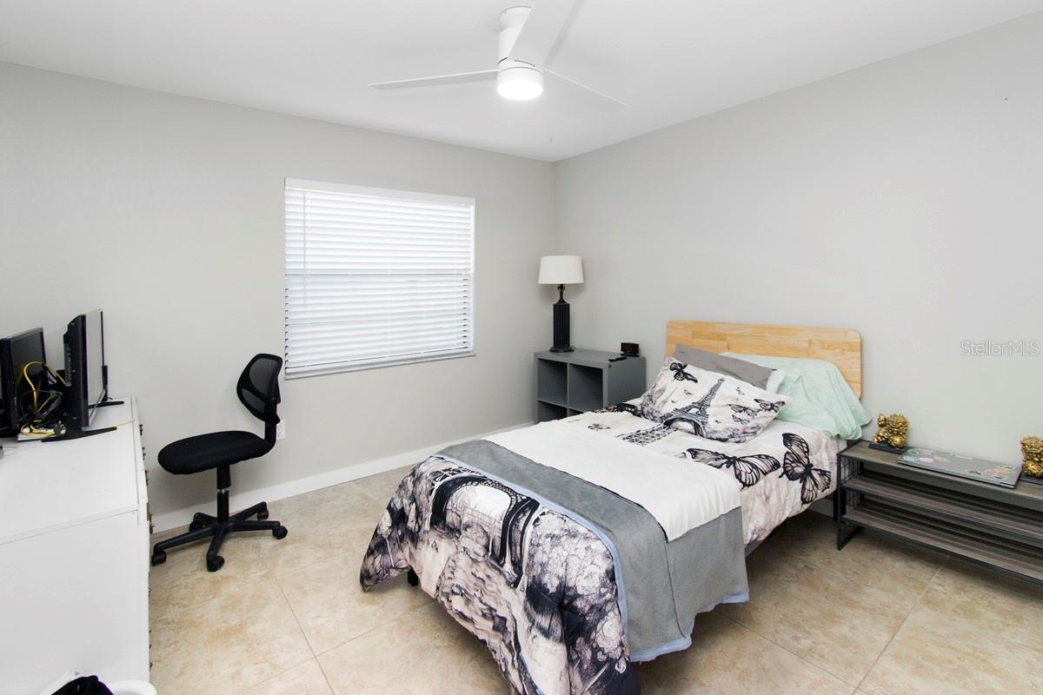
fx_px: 435
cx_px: 522
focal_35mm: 15
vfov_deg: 77.3
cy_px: 348
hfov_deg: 100.4
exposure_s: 1/60
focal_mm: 10
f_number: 4.5
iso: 900
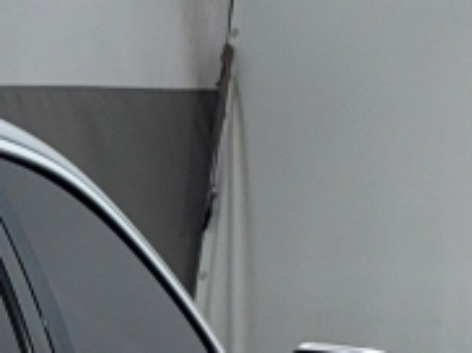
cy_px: 1007
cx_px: -1004
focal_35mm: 165
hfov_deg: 9.2
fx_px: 2247
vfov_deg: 7.9
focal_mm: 7
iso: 40
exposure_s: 1/120
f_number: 1.8
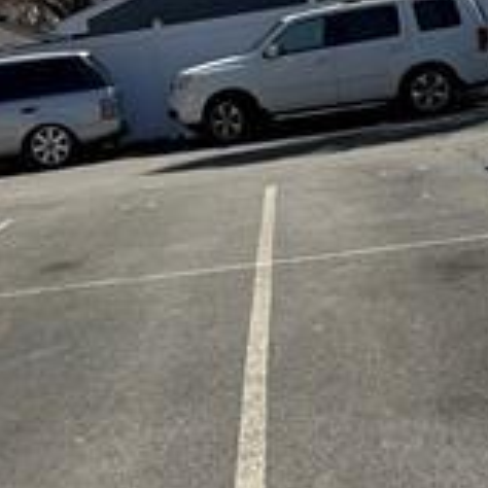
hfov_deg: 16.7
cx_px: 65
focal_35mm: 103
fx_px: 1643
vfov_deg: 16.9
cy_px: 272
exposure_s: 1/5319
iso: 80
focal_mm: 6.76
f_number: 1.78
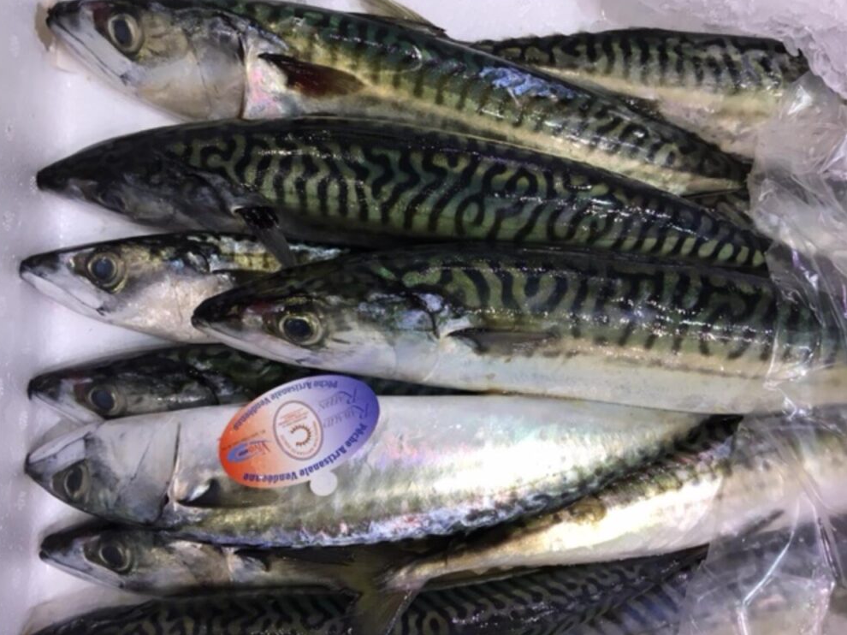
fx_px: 734
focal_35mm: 30
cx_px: 412
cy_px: 308
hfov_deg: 60.0
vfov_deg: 46.8
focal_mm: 4.15
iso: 32
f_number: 2.2
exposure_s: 1/33
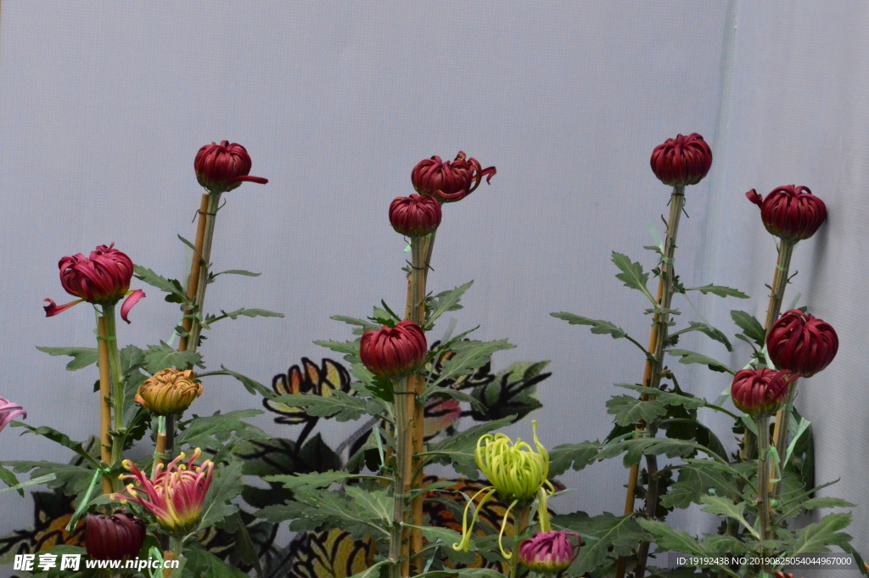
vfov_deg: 8.7
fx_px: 3799
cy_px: 289
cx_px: 434
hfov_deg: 13.1
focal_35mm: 158
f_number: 22
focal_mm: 105
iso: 4500
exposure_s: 1/250
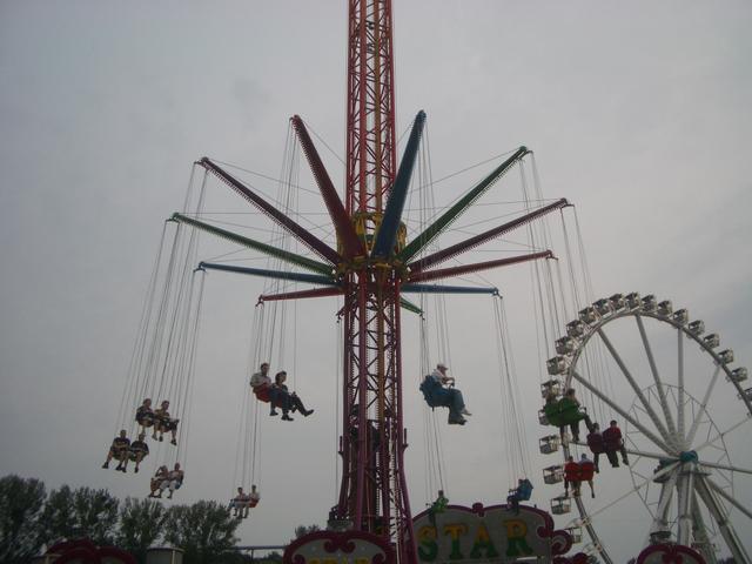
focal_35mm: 35
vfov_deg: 40.7
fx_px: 760
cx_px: 376
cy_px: 282
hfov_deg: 52.6
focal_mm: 5.8
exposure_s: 1/200
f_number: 4.3
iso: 50
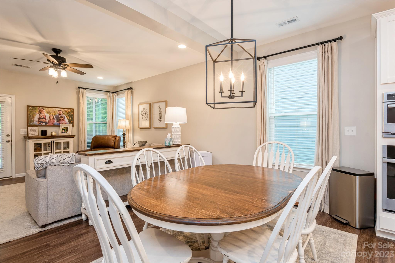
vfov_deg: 67.4
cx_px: 198
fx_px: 198
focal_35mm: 18
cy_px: 132
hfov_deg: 90.0
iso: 100
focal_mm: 18
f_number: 8
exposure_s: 1/2.5
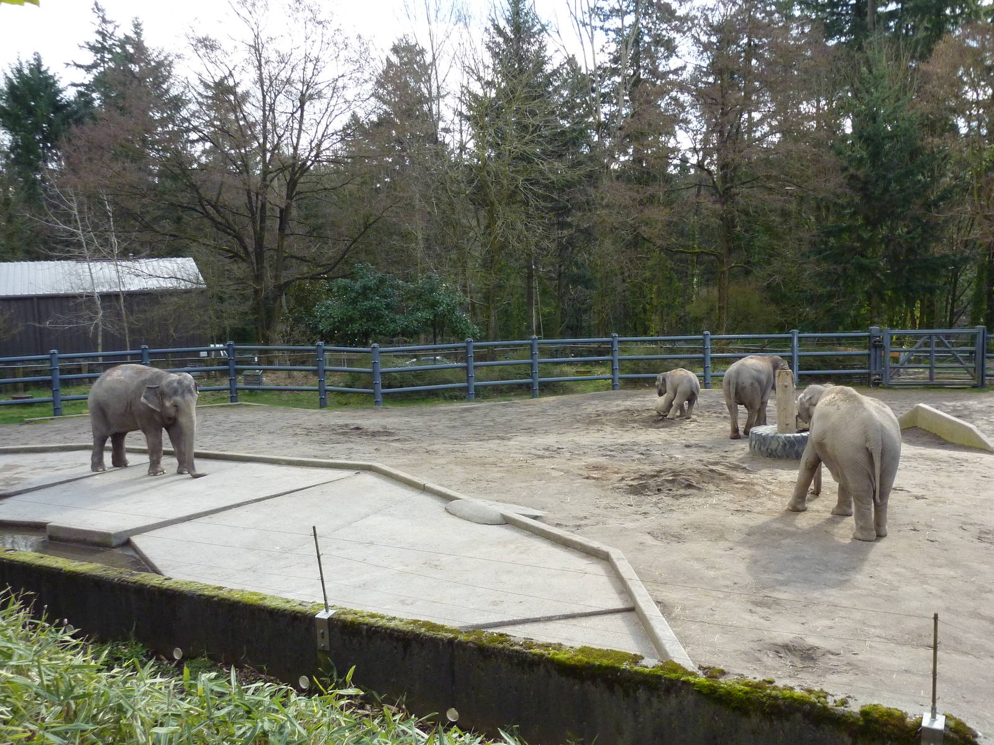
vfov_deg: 44.2
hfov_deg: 56.8
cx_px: 497
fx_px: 919
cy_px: 372
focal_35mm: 32
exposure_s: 1/500
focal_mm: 5.3
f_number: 3.5
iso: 250
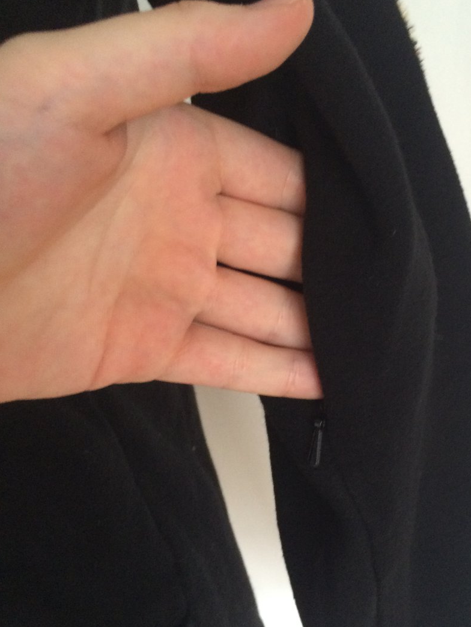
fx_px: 671
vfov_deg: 50.1
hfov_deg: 38.4
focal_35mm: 37
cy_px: 339
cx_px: 299
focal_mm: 4.15
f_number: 2.2
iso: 250
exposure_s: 1/24
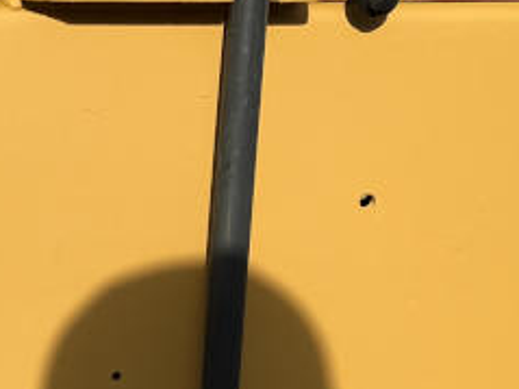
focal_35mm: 109
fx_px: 1633
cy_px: 332
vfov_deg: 13.5
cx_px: -404
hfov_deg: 15.6
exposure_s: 1/5587
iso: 50
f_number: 1.5
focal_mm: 5.7
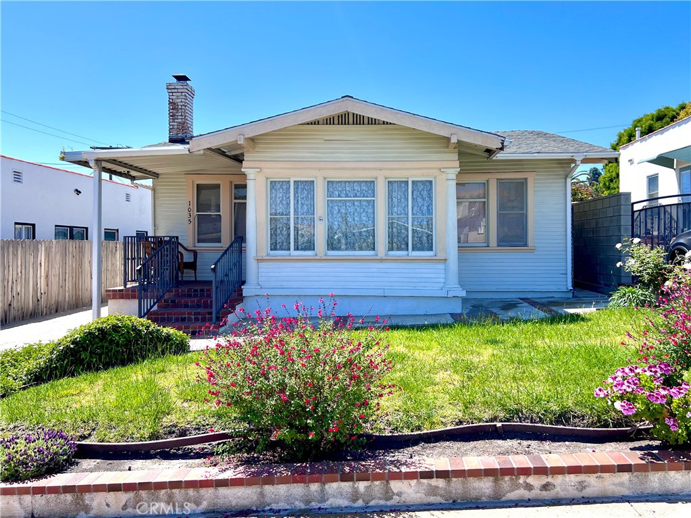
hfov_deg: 67.3
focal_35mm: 26
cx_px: 346
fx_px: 519
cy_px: 259
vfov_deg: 53.1
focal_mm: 5.7
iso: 50
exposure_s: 1/3257
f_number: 1.5
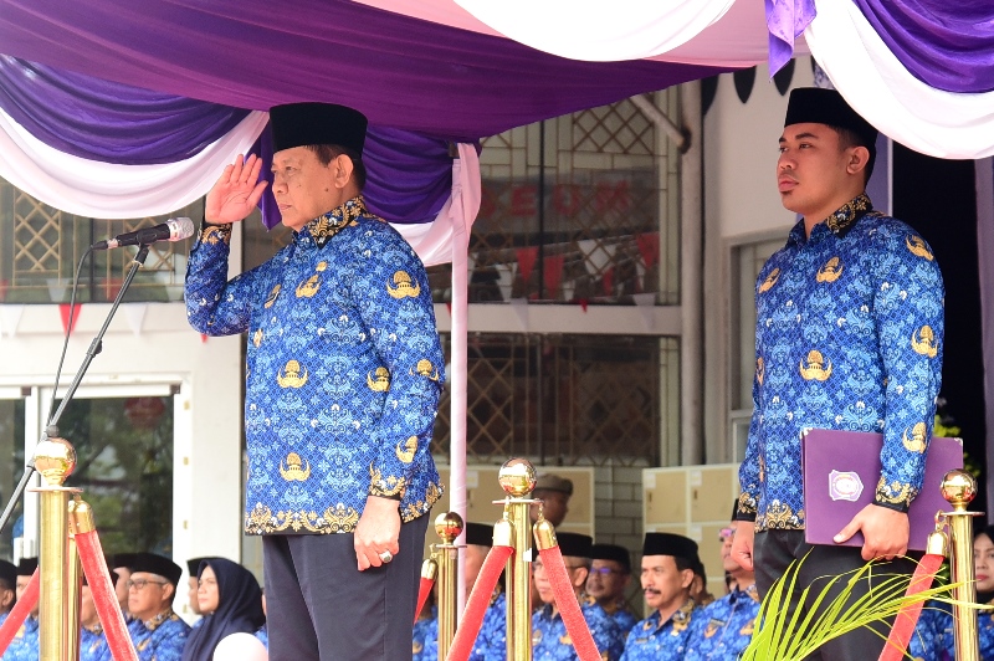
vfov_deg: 19.4
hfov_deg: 28.9
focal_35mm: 70
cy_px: 330
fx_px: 1931
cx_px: 497
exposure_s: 1/160
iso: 800
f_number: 5
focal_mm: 70
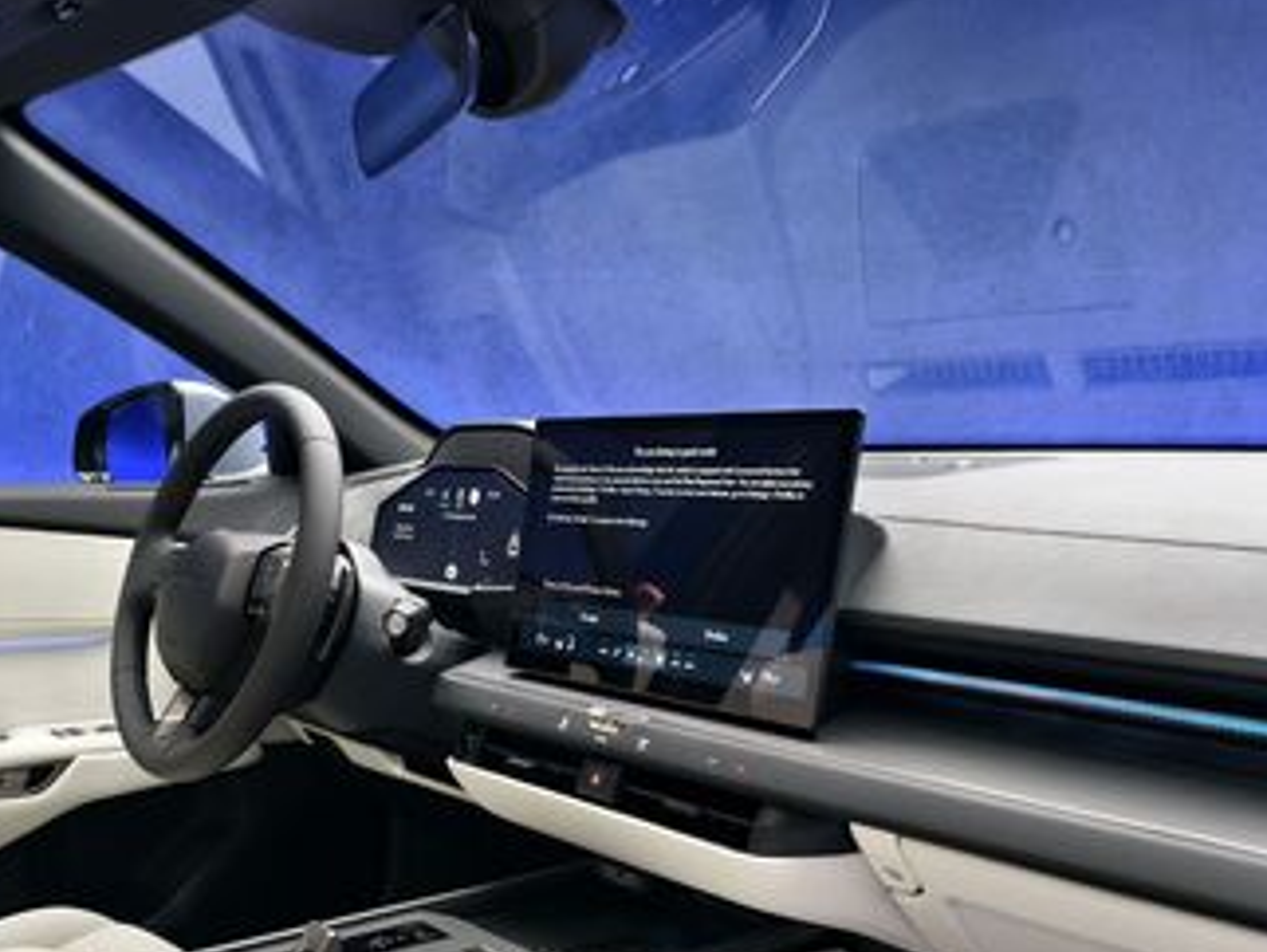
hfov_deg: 47.3
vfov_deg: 36.0
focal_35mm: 39
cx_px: 464
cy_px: 712
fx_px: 1429
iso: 235
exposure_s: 1/66.7
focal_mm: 6.54
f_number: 1.57
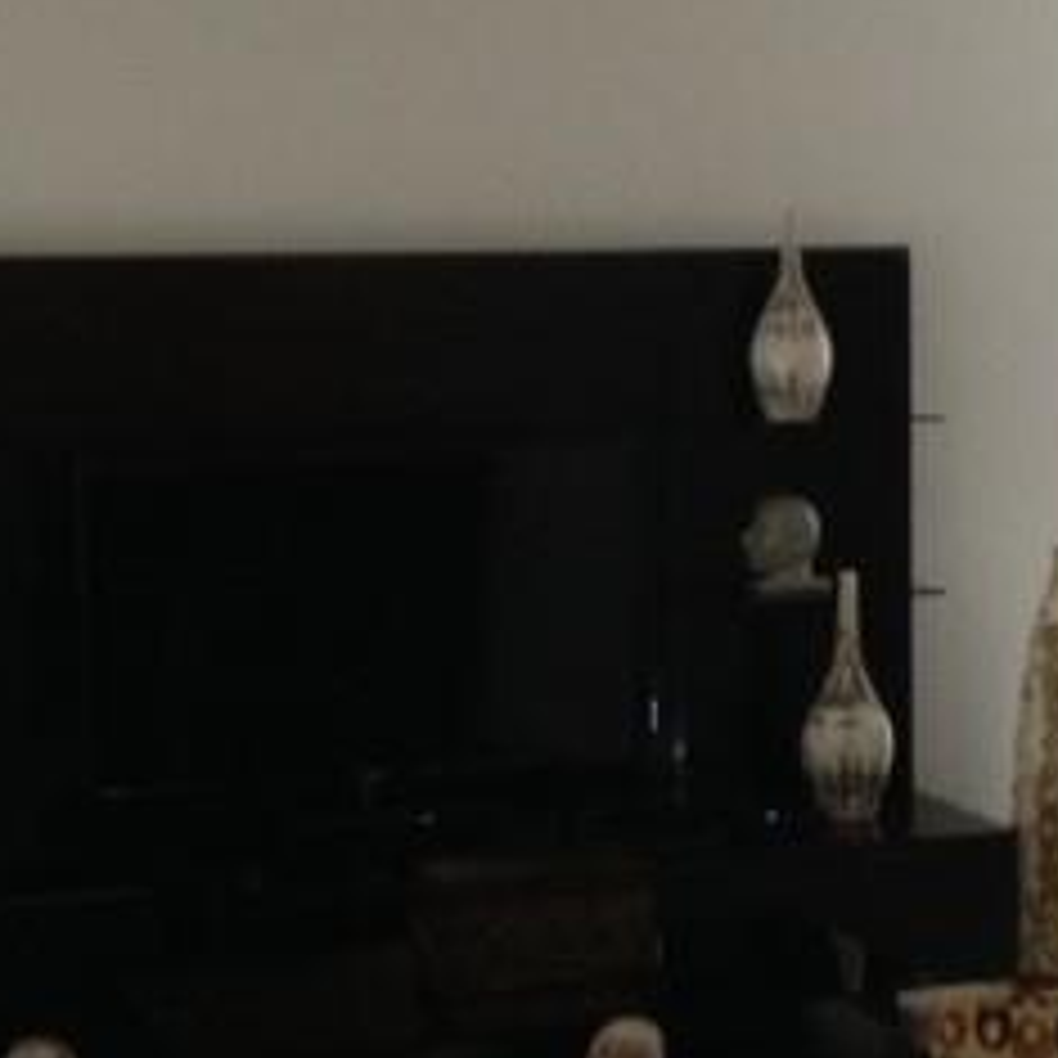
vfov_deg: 20.6
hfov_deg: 20.6
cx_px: 549
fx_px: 2905
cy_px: 554
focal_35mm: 84
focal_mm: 4.28
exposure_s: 1/15
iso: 200
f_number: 2.4
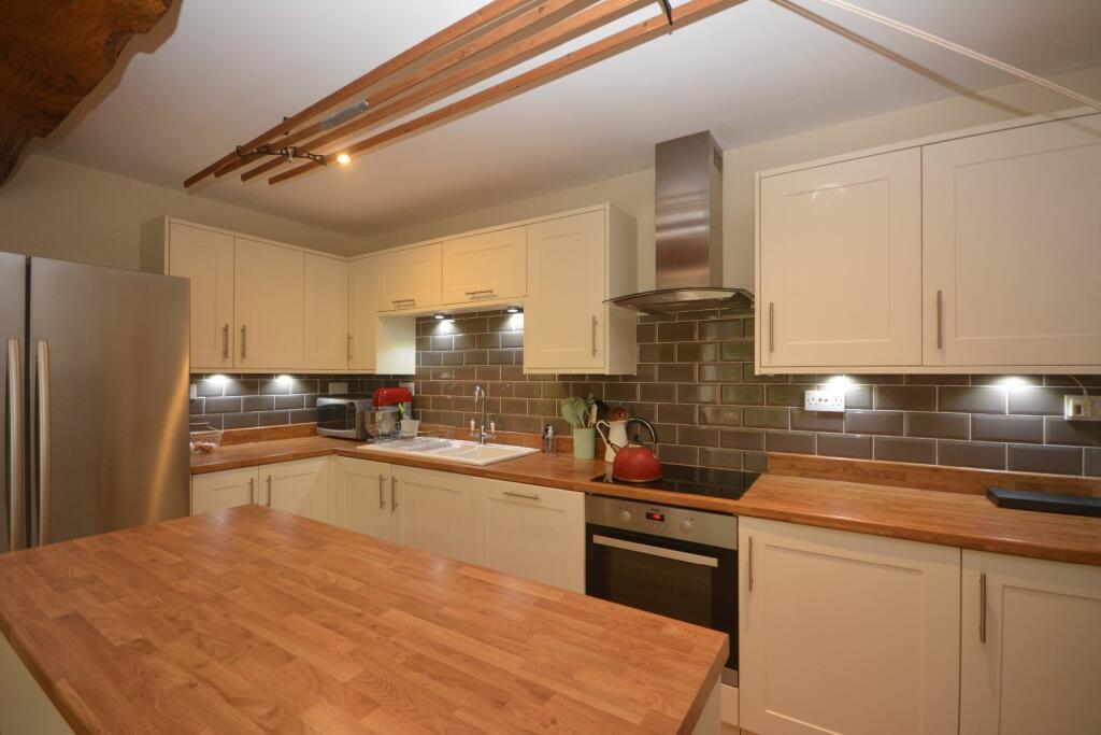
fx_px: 459
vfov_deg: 77.3
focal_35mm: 15
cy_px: 368
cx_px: 550
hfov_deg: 100.4
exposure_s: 1/60
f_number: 4
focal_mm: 10
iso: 800
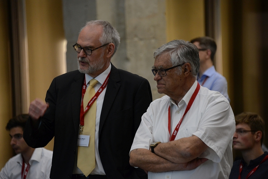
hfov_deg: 8.9
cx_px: 134
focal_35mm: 230
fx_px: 1713
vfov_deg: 6.0
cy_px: 90
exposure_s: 1/50
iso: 2500
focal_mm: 230
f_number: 5.6
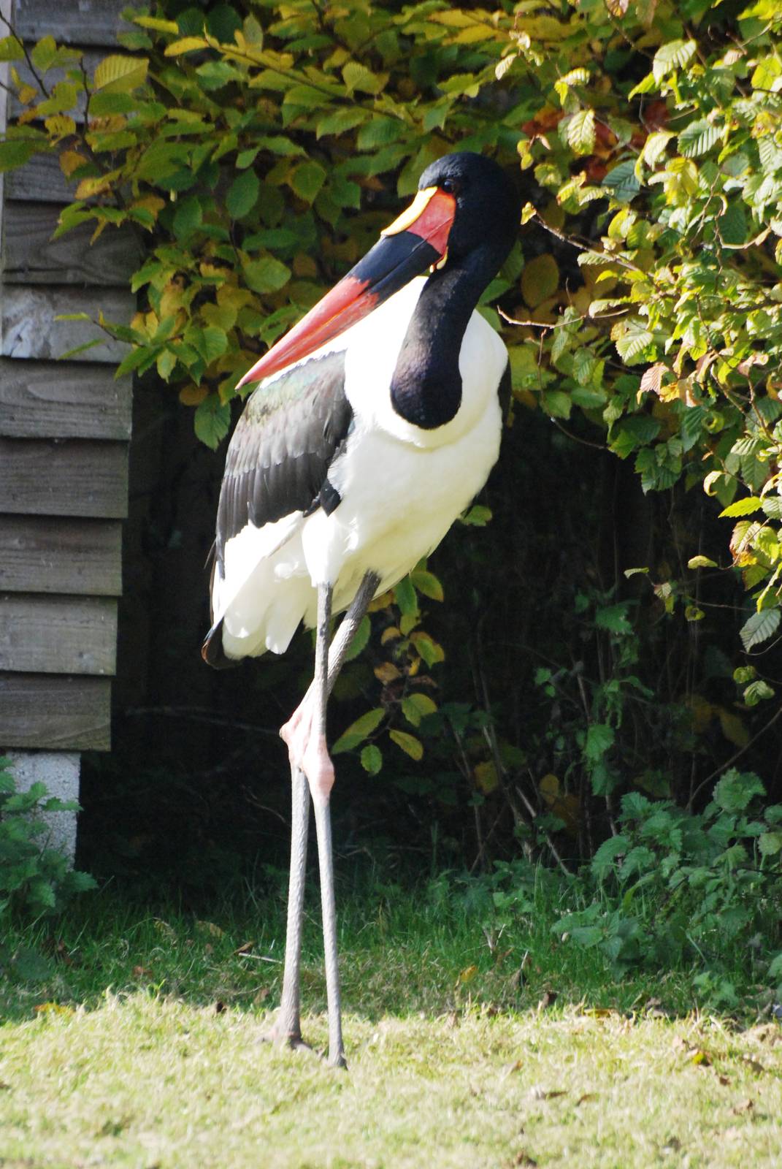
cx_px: 391
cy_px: 584
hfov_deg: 3.1
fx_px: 14620
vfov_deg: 4.6
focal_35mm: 450
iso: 1000
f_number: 5.6
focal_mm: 300
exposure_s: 1/800
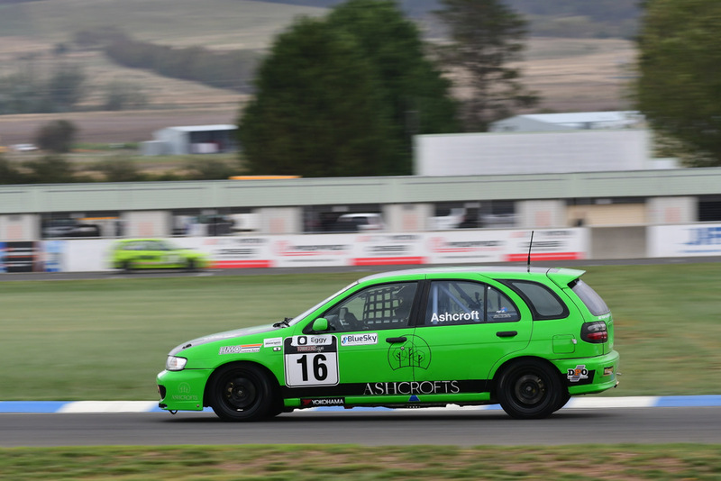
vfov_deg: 4.6
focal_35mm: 300
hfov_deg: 6.9
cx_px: 360
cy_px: 240
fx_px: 6010
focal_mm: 200
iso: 320
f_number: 10
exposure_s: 1/250
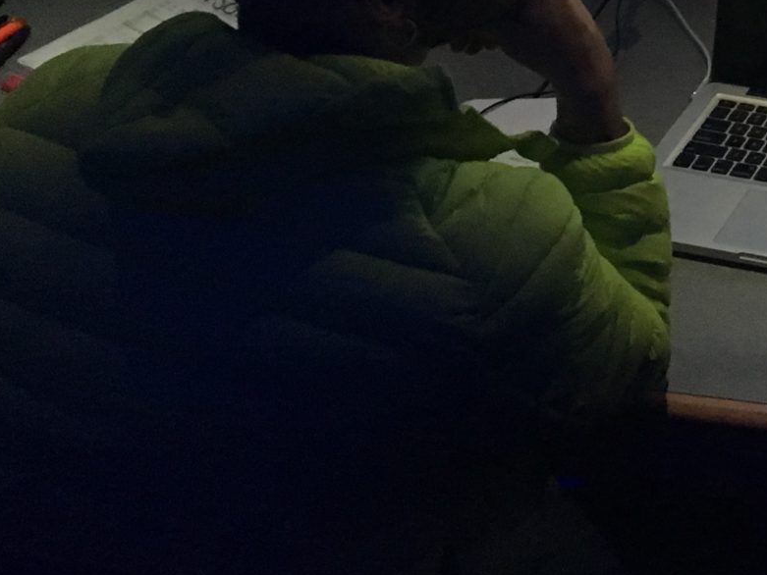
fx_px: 2105
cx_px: 1189
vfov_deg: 14.6
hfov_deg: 18.1
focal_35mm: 95
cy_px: -246
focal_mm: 4.15
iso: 200
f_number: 2.2
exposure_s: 1/33
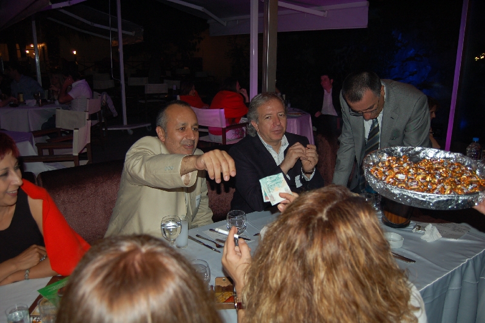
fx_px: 384
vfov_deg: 45.6
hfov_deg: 64.6
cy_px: 162
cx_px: 242
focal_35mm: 28
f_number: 3.5
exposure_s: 1/60
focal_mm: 19
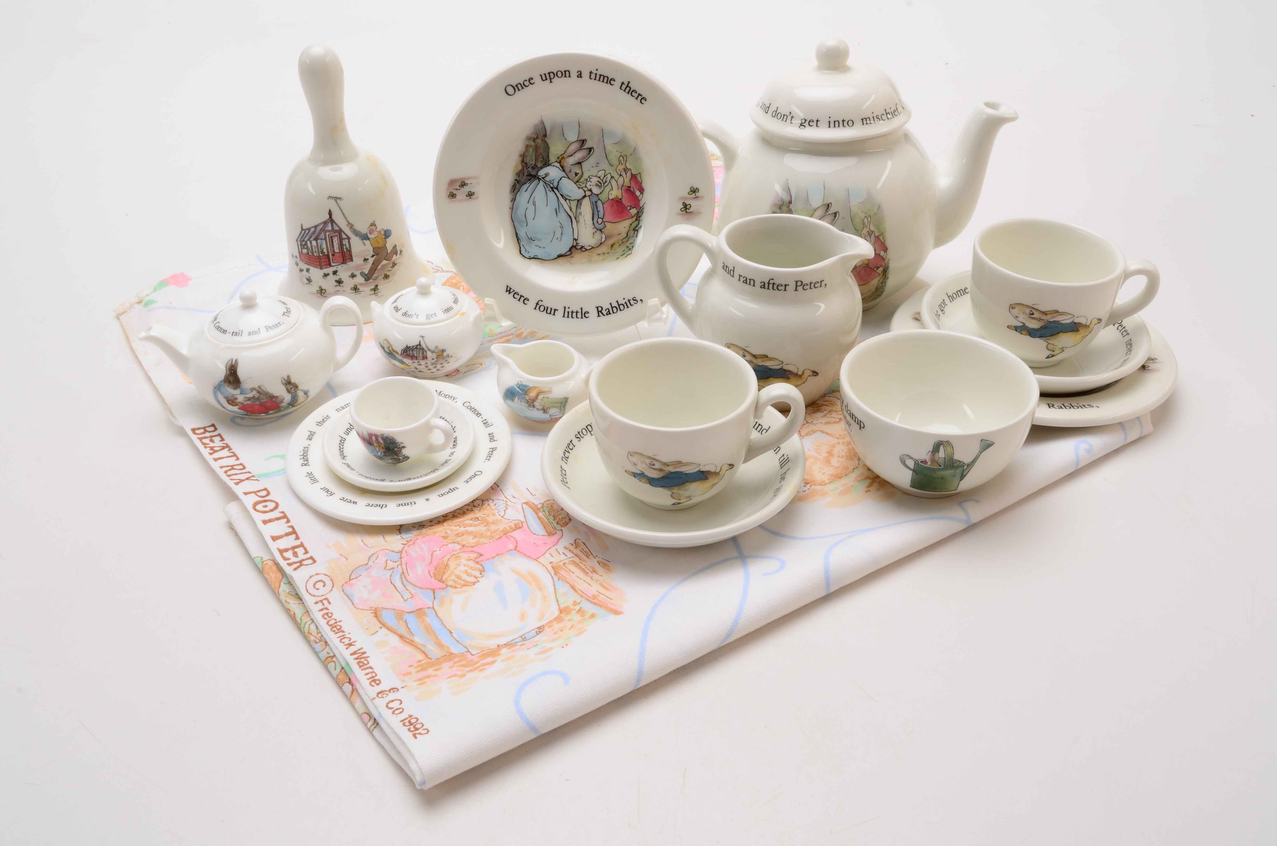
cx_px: 638
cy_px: 423
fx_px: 1327
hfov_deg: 51.4
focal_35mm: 38
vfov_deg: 35.3
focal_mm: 25
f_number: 25
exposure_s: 1/160
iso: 100
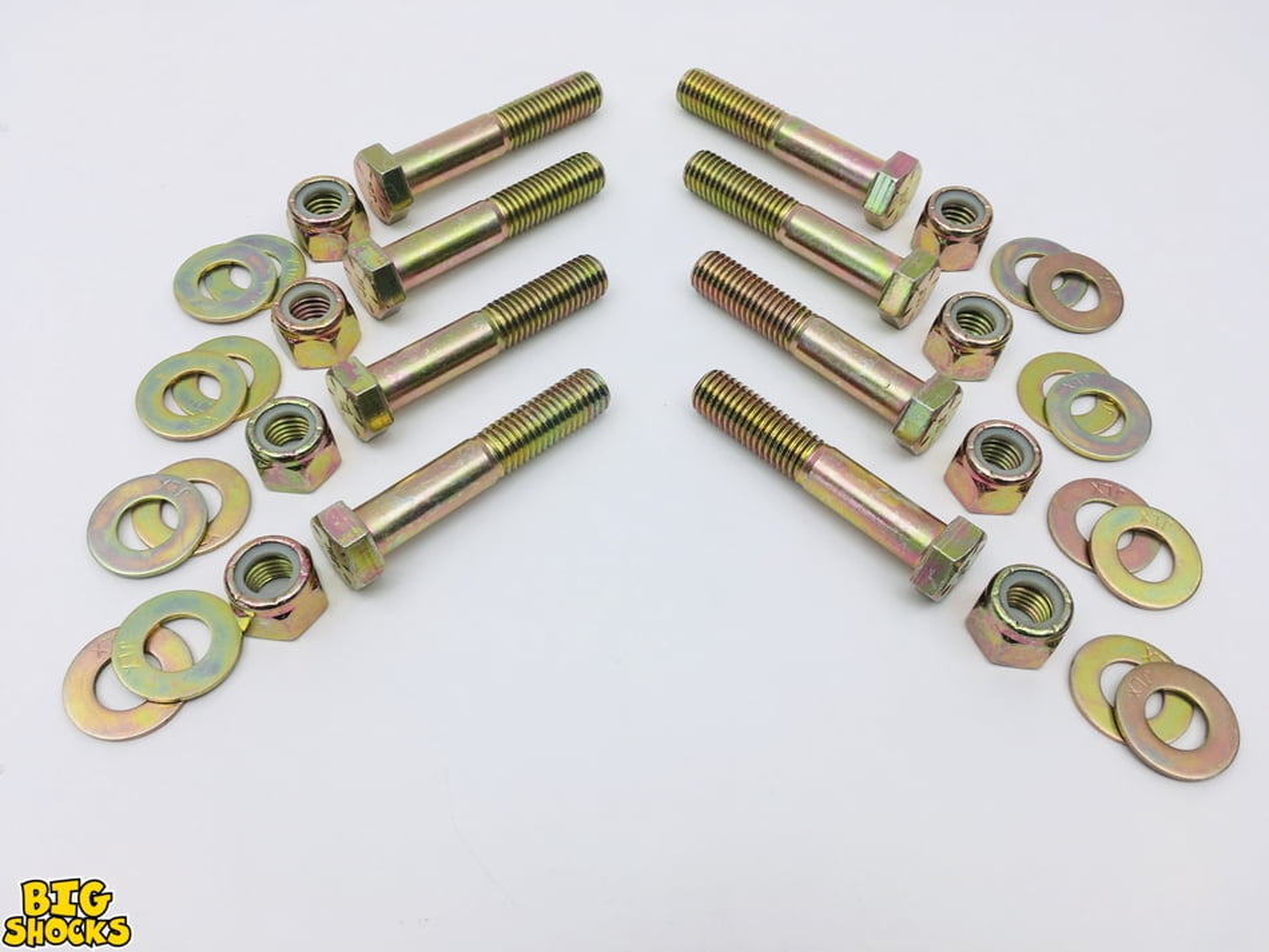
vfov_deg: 48.2
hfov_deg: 61.6
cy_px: 476
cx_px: 634
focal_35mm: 29
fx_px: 1063
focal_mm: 4.15
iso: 25
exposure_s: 1/133
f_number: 2.2
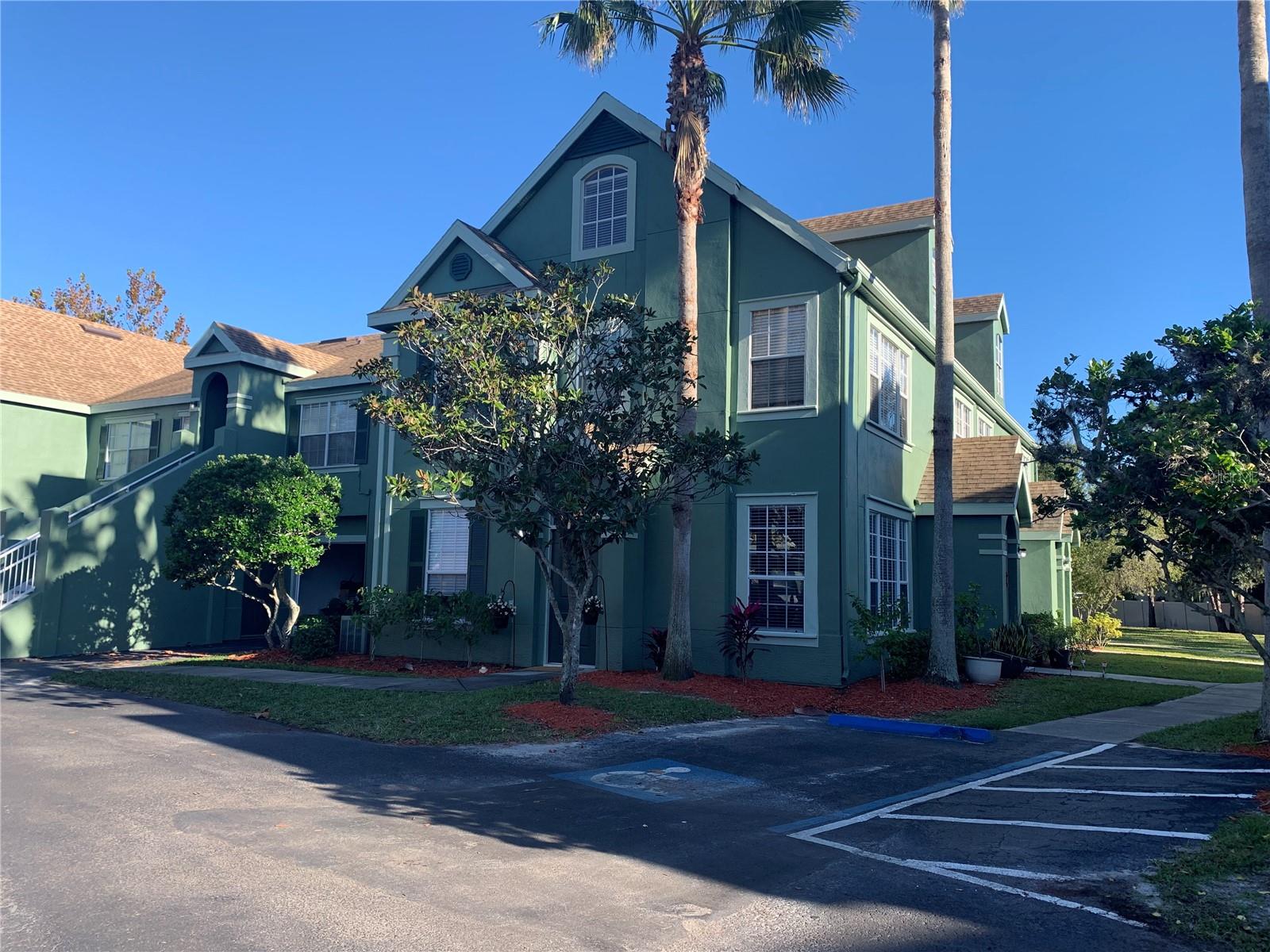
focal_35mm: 26
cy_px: 476
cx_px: 635
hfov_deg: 67.3
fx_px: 954
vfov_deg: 53.1
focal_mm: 4.25
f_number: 1.8
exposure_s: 1/835
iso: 25
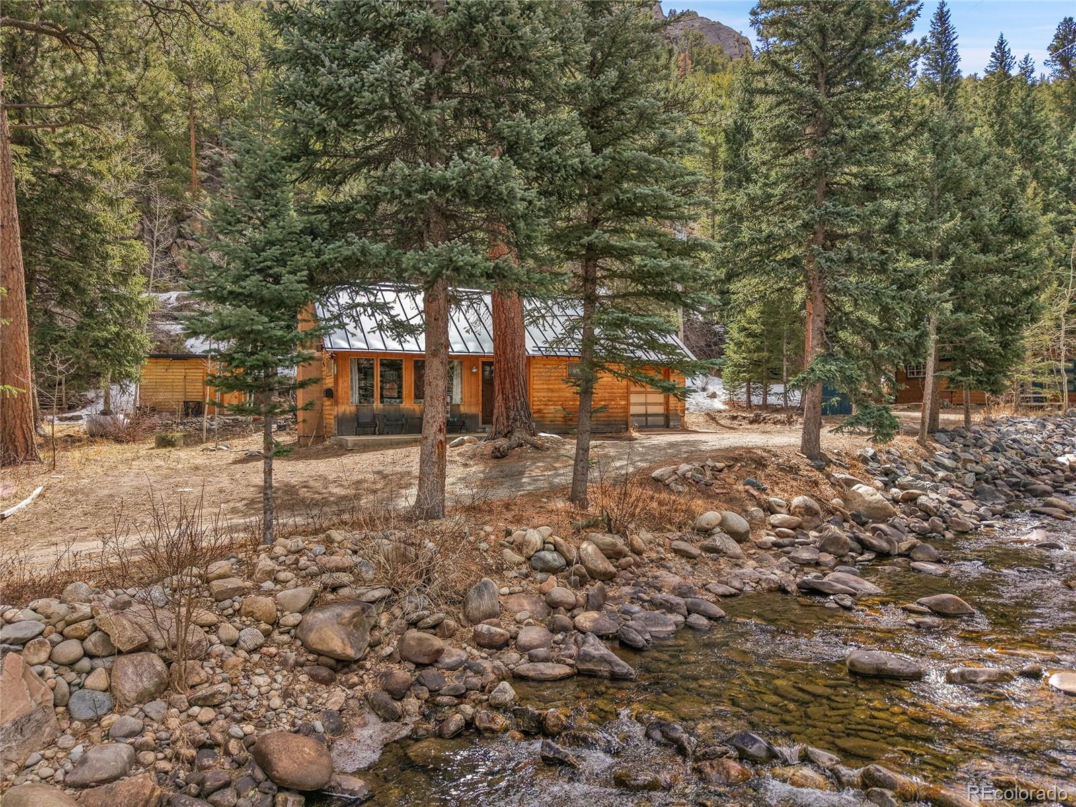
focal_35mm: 24
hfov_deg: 71.6
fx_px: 746
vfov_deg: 56.8
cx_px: 538
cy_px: 404
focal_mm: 8.67
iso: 150
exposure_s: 1/2000
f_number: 1.8
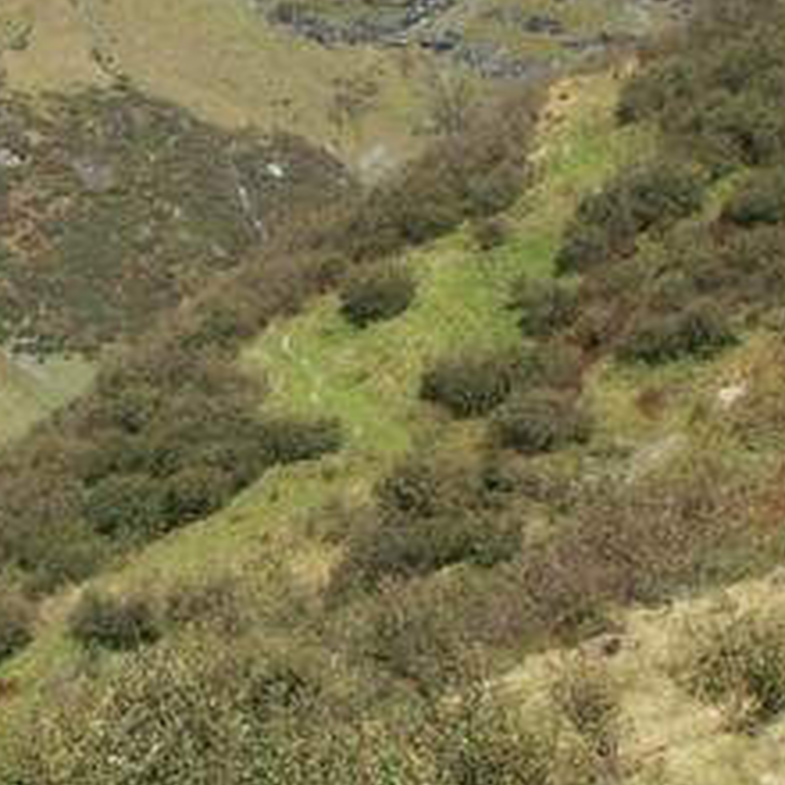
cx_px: 178
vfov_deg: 19.2
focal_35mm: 90
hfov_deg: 19.1
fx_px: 2309
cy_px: 507
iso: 50
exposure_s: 1/200
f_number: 5.6
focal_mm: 5.86
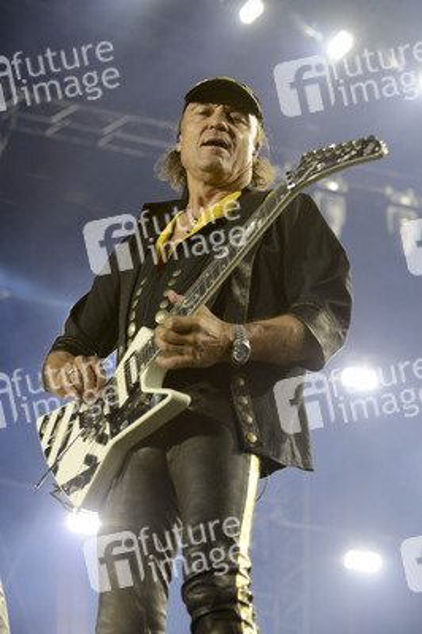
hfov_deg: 17.0
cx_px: 211
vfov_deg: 25.4
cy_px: 317
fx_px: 1409
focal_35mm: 80
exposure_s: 1/800
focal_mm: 80
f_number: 4.5
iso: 1250
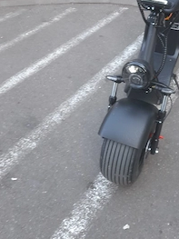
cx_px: 135
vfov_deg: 48.5
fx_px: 262
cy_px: 87
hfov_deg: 36.8
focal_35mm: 38
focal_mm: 4.6
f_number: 2
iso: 64
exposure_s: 1/50
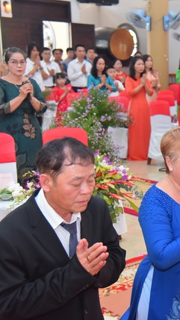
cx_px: 219
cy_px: 160
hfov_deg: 15.9
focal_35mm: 73
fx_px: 620
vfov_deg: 29.0
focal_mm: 46
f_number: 4.5
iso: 1250
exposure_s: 1/160
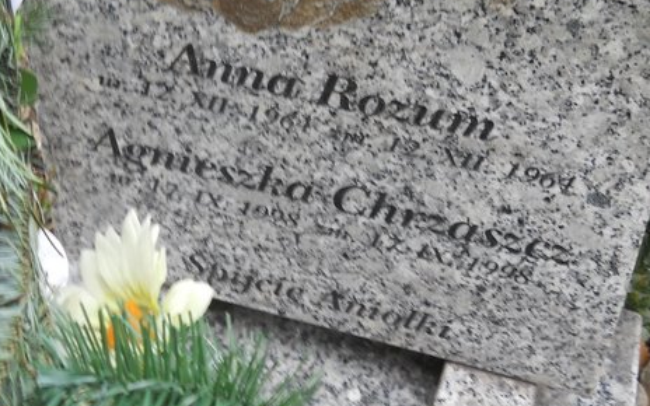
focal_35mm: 60
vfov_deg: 21.6
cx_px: 370
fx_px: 1063
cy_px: 203
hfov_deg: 34.0
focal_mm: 6.72
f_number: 3.1
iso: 125
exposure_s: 1/30
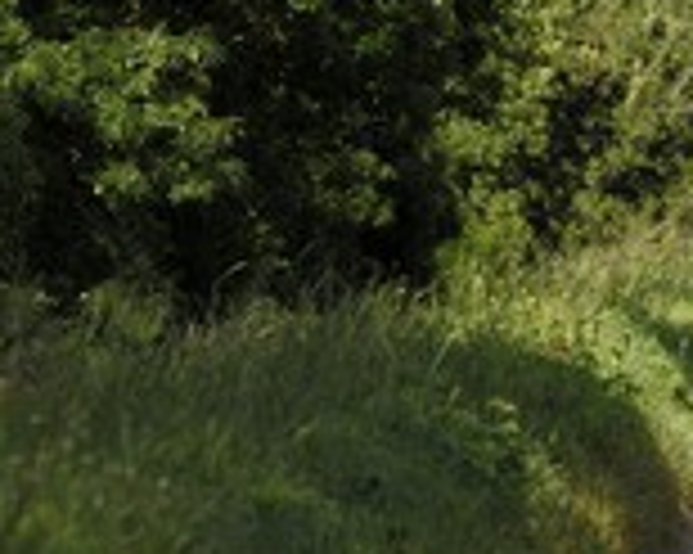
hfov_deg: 2.5
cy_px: 234
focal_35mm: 769
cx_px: 583
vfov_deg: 2.0
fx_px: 15762
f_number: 6
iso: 100
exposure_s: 1/160
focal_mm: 200
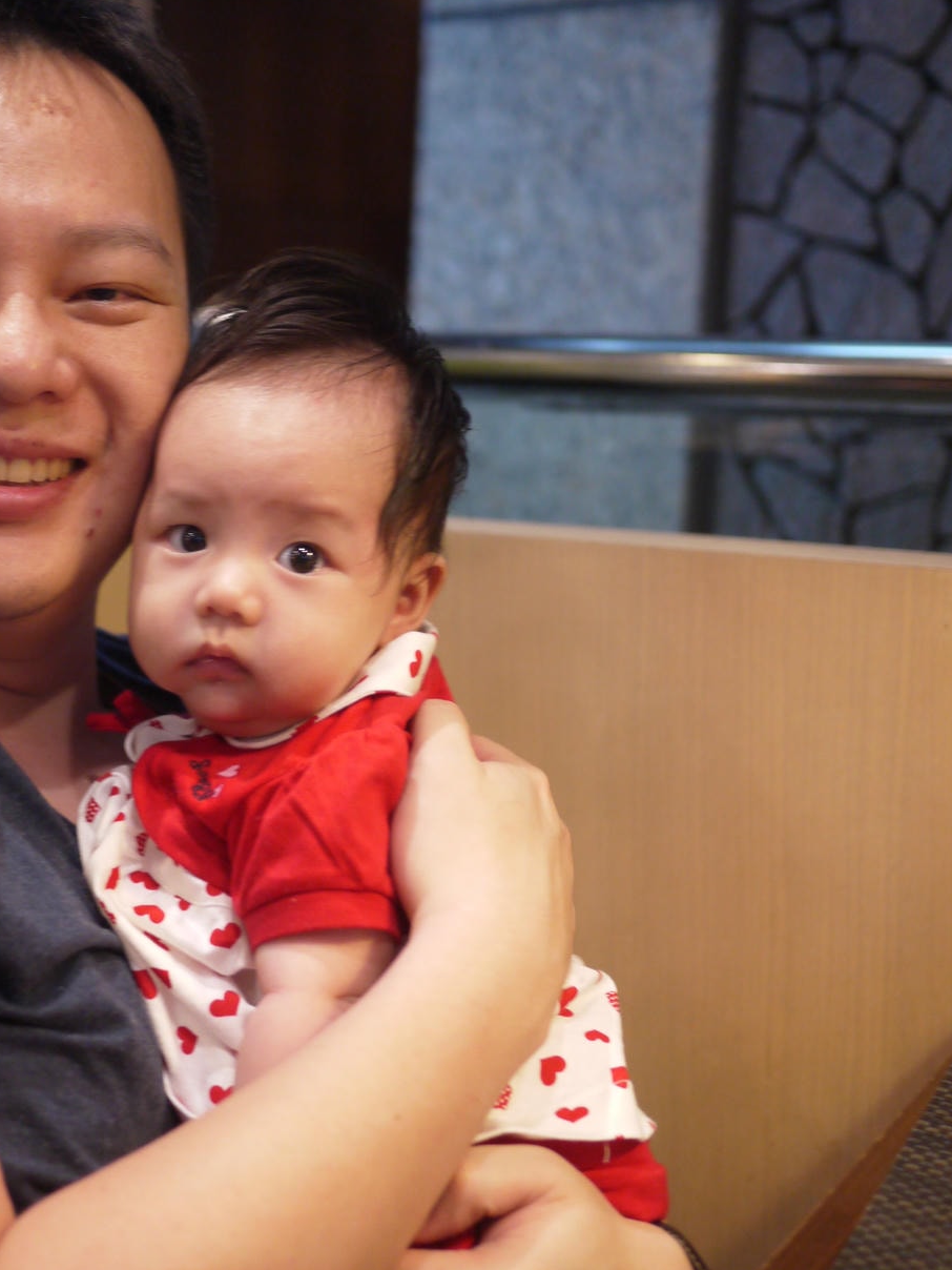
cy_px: 624
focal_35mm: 53
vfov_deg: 36.2
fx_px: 1943
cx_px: 323
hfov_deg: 27.4
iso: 500
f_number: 1.7
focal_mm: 20
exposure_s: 1/60
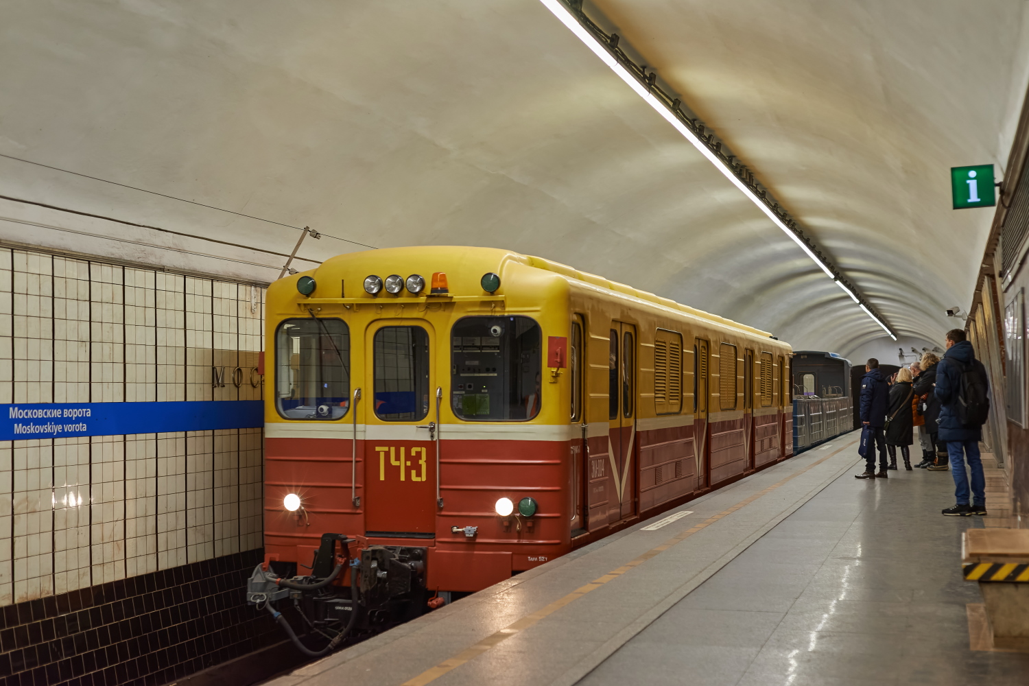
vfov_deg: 27.0
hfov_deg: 39.6
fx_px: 1429
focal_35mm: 50
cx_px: 514
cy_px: 343
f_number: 3.2
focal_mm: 50
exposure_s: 1/320
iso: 1100
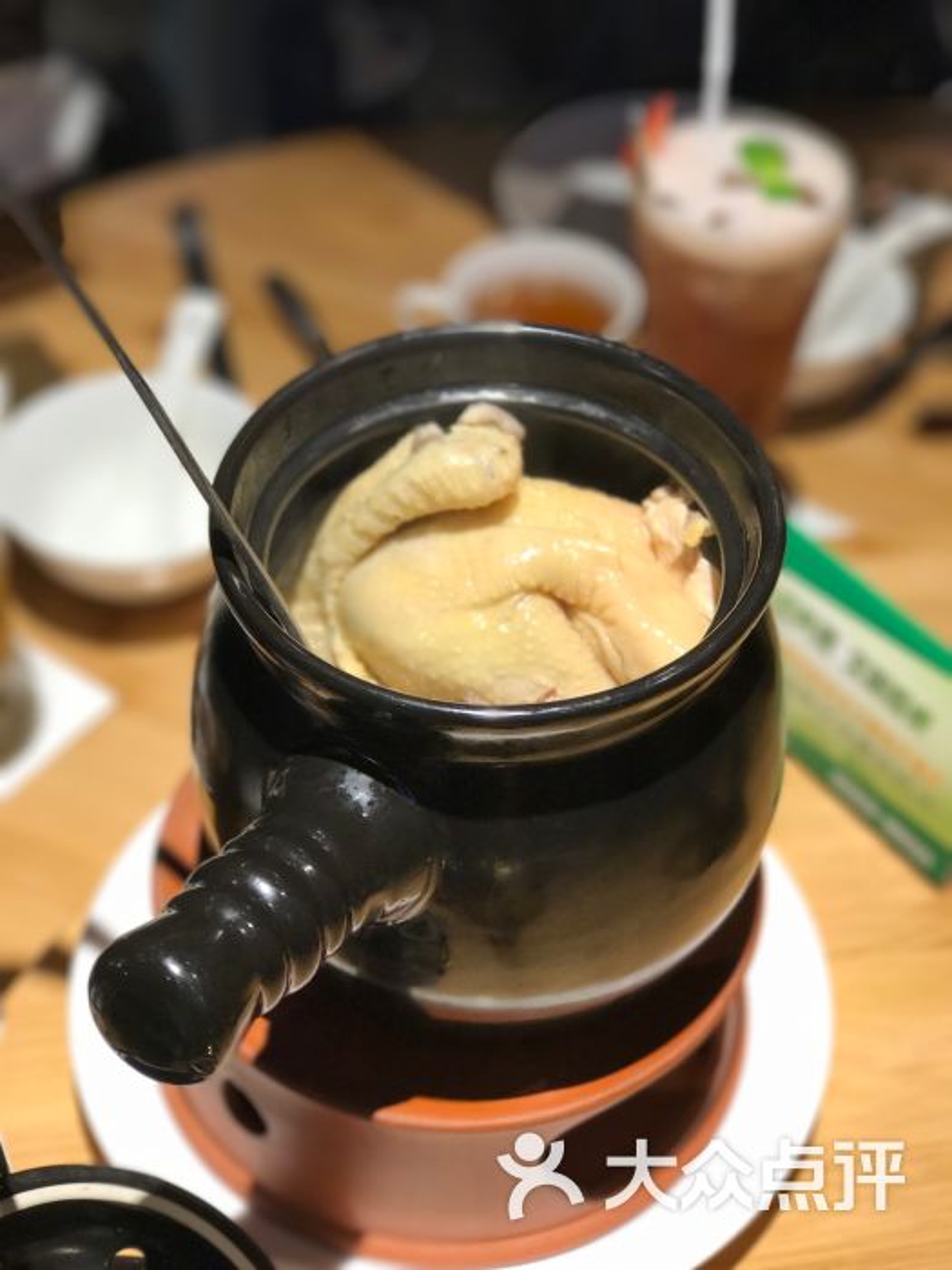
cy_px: 635
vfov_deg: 33.8
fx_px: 2090
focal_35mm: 57
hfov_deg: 25.7
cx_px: 476
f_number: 2.8
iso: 100
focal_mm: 6.6
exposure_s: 1/50
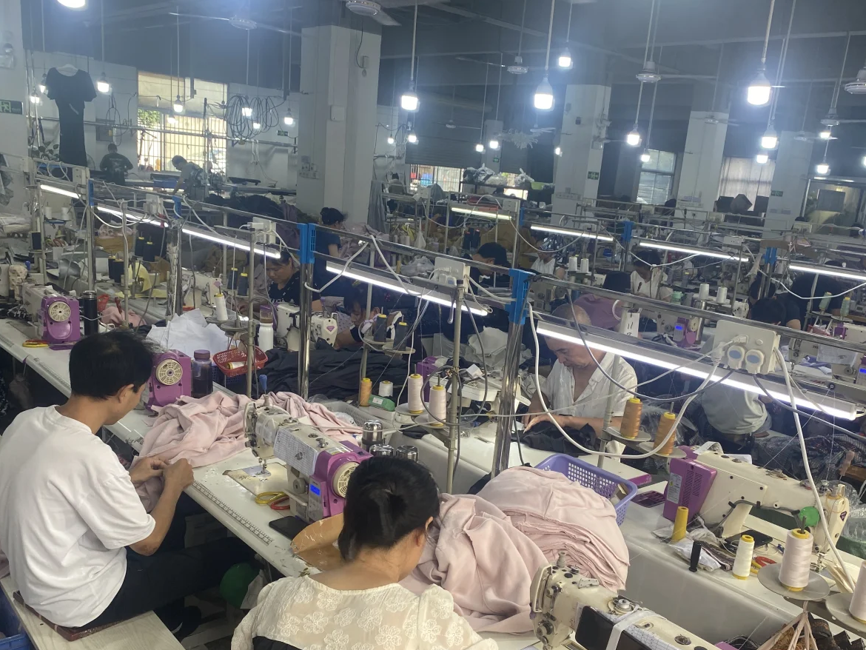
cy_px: 382
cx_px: 479
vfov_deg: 44.0
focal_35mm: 32
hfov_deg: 56.7
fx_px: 801
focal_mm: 4.25
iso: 50
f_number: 1.8
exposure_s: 1/122
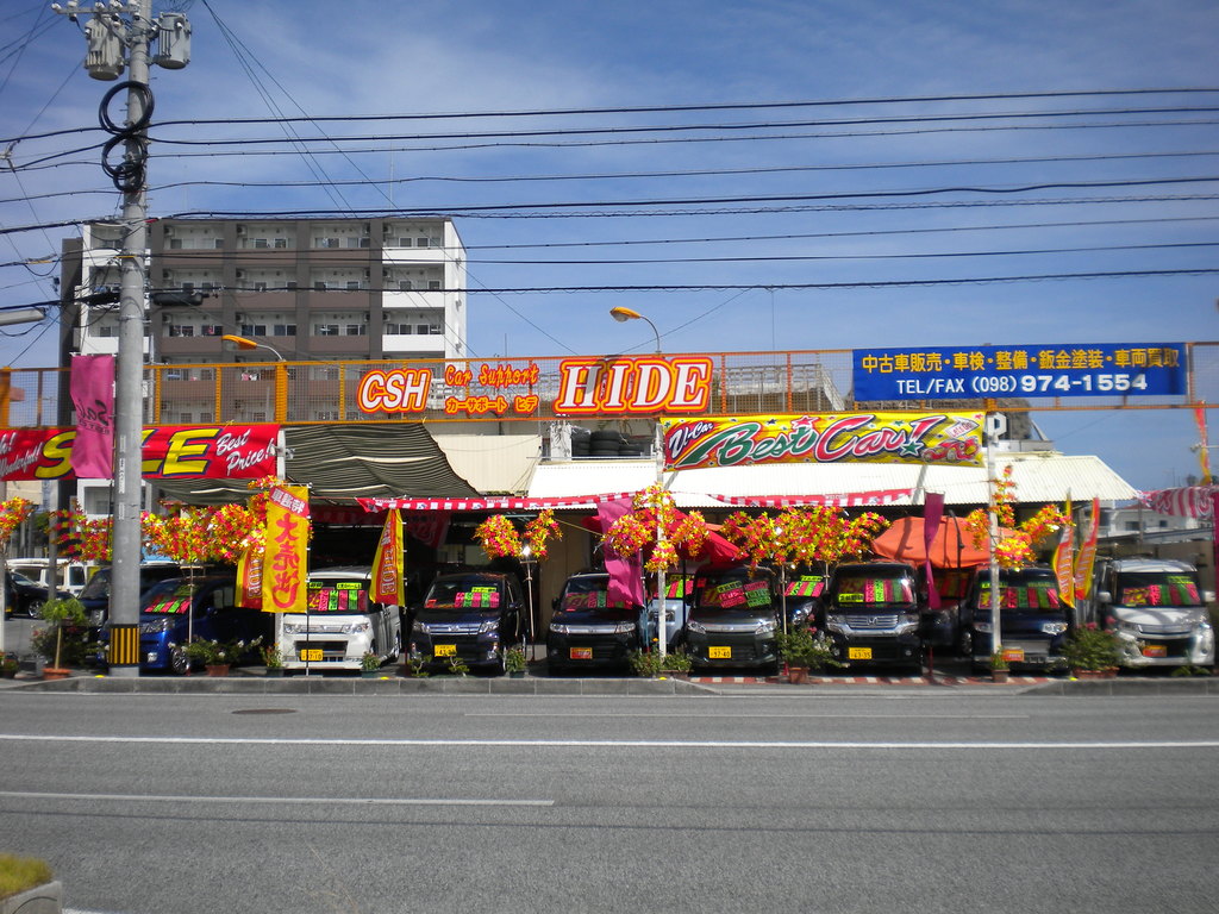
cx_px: 610
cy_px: 457
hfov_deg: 45.8
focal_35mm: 41
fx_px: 1444
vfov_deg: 35.1
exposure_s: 1/942
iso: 80
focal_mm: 7.4
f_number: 4.9
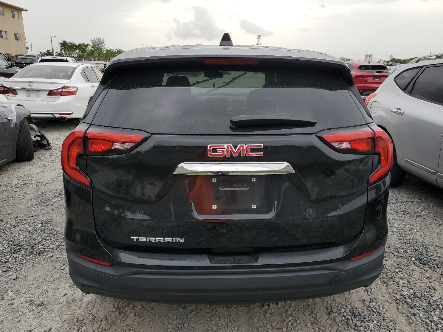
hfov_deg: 63.4
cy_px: 167
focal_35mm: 28
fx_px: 358
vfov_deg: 49.7
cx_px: 228
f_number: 1.5
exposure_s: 1/1111
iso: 50
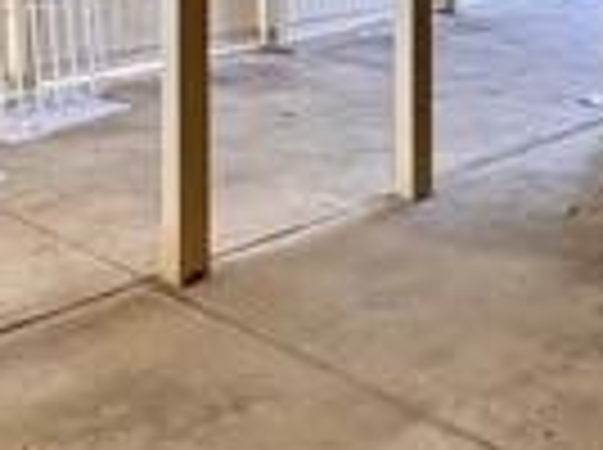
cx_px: 274
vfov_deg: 19.3
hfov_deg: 29.0
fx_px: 1165
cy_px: -207
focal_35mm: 67
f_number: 2.2
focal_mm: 2.22
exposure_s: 1/120
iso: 160
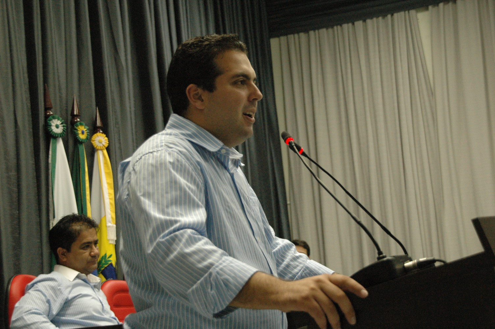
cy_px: 164
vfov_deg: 22.6
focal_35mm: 60
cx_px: 248
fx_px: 824
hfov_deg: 33.4
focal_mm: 40
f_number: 5
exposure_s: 1/50
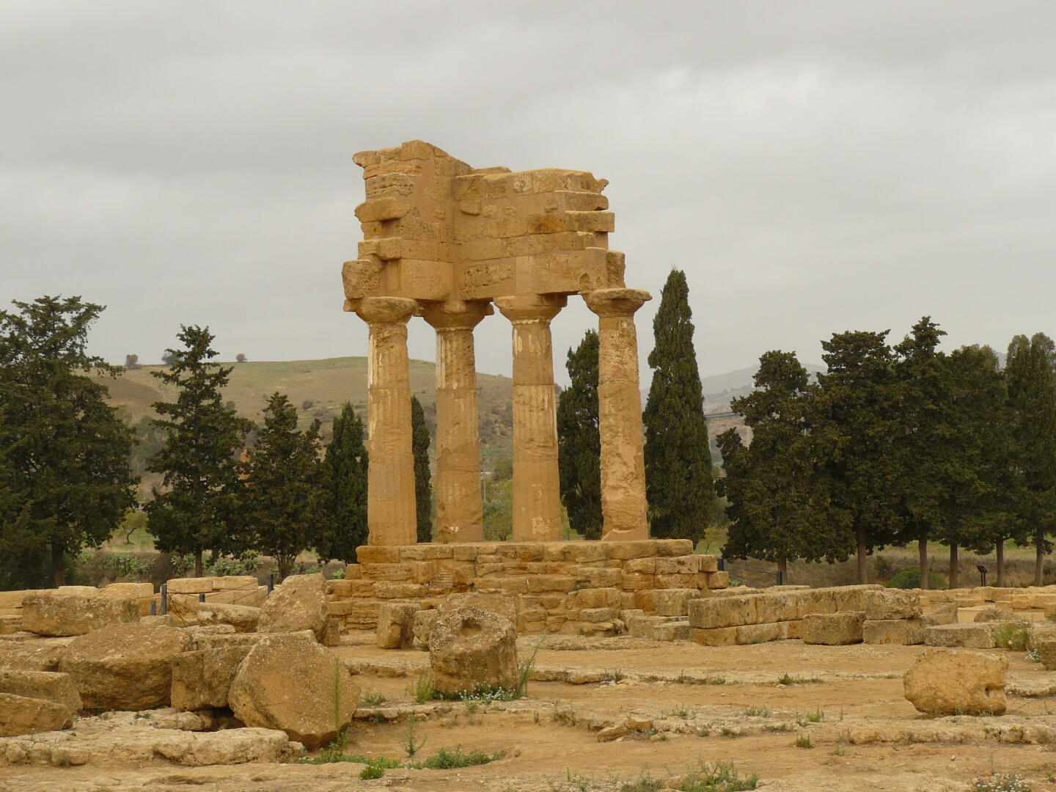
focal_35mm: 82
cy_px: 396
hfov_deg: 23.8
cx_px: 528
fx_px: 2502
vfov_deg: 18.0
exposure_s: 1/200
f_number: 5.6
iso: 100
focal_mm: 13.7
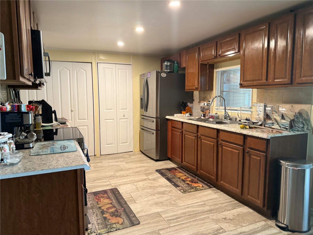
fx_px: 217
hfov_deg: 71.6
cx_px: 156
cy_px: 118
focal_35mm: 24
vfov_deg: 56.8
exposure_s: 1/60
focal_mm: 6.76
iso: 400
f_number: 1.78
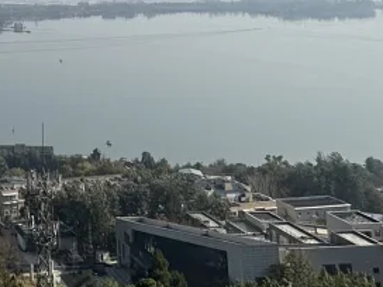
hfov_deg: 24.2
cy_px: -214
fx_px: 819
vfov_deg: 16.8
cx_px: -59
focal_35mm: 74
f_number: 2.2
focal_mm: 2.22
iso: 50
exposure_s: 1/4464
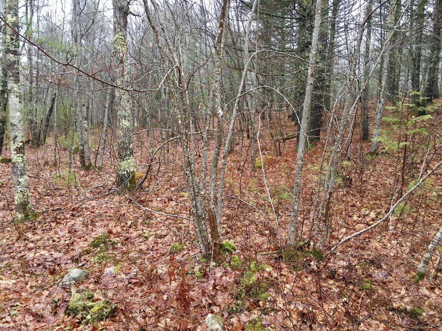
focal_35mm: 29
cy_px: 166
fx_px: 370
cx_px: 221
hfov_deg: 61.7
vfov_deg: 48.2
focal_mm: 4.15
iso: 25
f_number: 2.2
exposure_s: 1/30
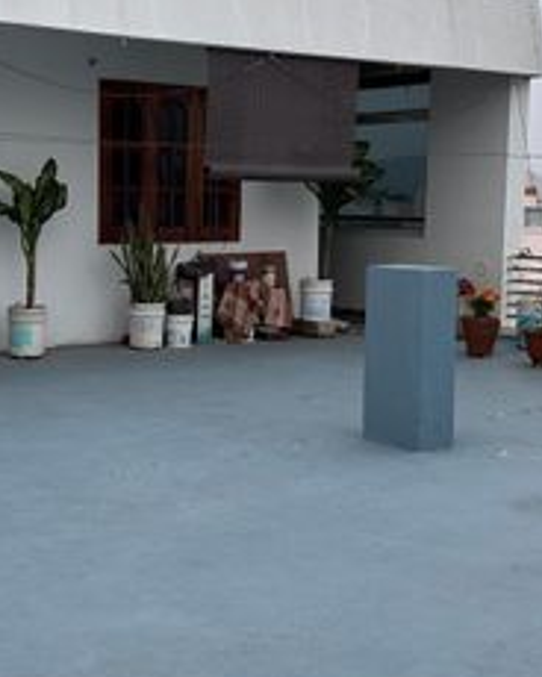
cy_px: 300
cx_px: 189
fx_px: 1223
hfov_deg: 24.9
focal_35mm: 61
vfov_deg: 30.9
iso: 64
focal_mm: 6.86
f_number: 1.78
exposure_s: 1/140
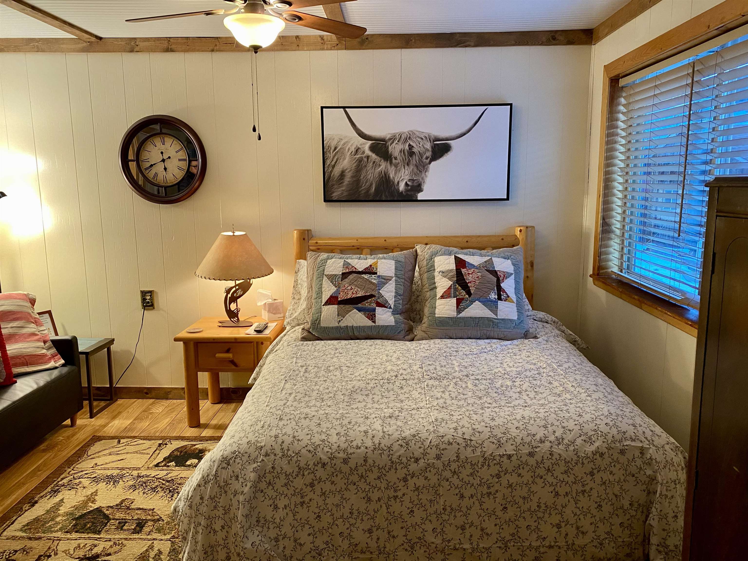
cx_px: 374
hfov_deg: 67.3
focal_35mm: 26
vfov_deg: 53.1
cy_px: 280
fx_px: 562
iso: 250
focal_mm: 4.25
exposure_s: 1/60
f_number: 1.8
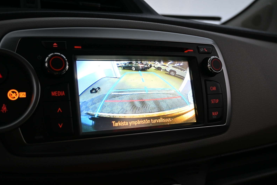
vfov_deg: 34.6
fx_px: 296
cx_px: 136
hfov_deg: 50.1
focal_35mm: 39
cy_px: 92
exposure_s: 1/40
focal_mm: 25
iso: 800
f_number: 4.2
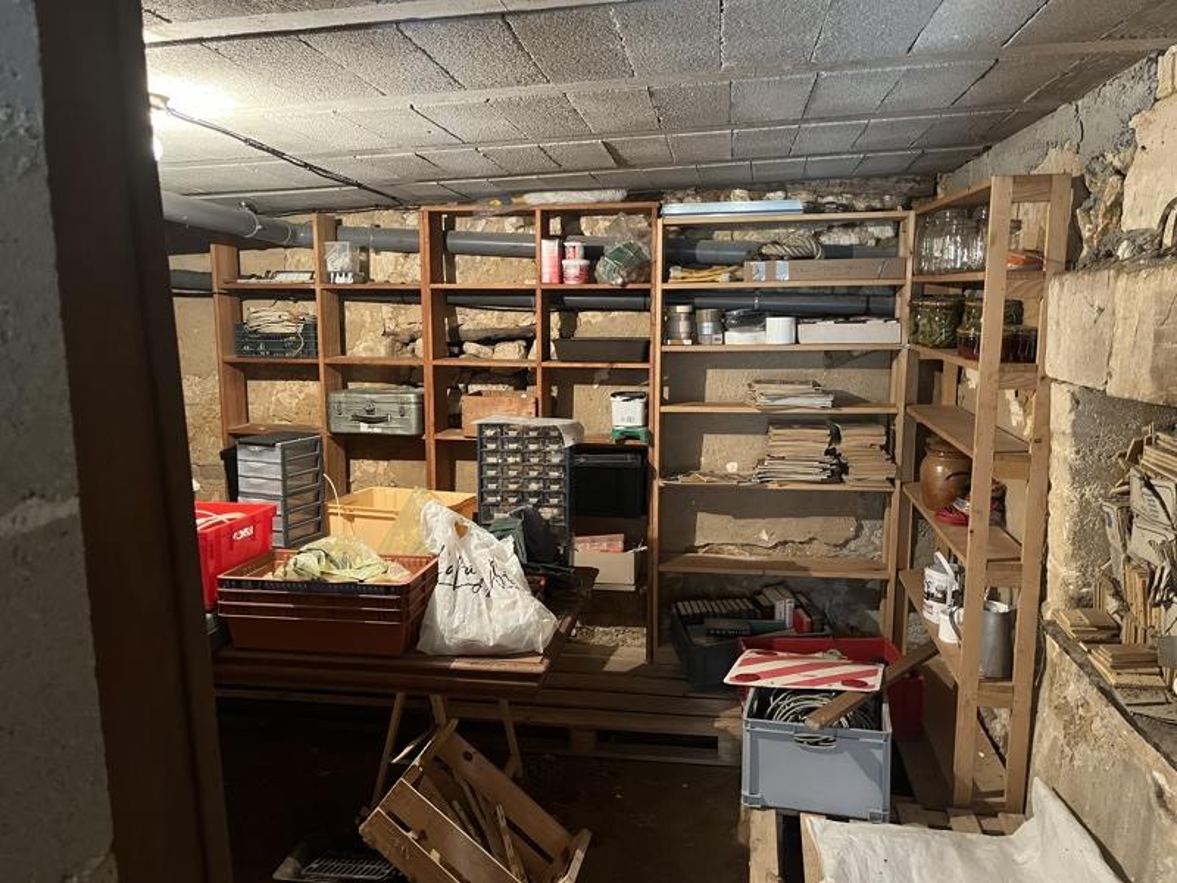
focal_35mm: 26
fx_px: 884
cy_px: 442
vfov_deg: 53.1
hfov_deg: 67.3
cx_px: 588
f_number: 1.6
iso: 500
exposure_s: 1/33
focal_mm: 5.1
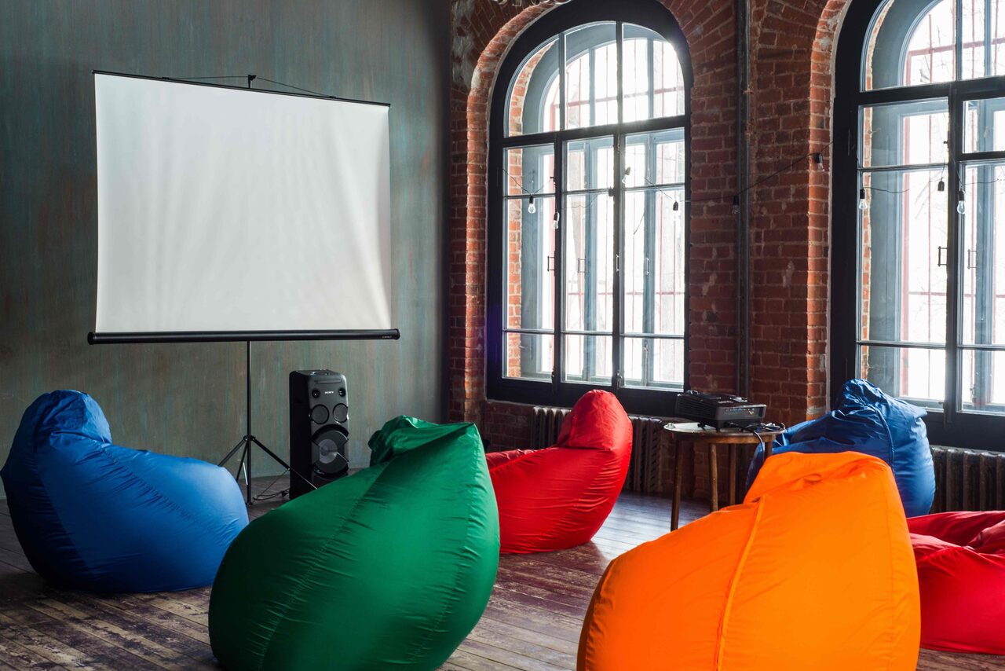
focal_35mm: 50
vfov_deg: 27.0
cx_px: 502
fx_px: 1396
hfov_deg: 39.6
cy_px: 336
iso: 400
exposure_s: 1/2.5
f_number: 10
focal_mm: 50
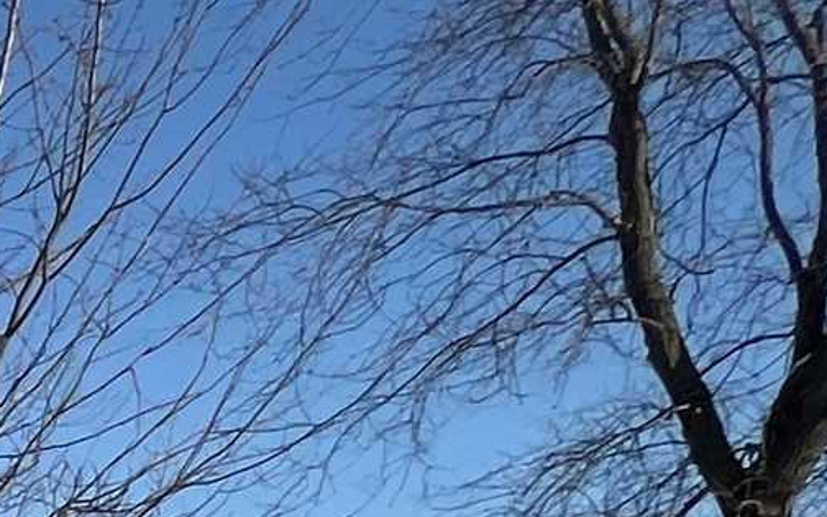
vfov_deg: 11.7
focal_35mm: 84
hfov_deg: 13.0
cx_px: -1426
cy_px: 1364
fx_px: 1893
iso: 32
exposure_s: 1/1946
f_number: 1.8
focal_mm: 1.57
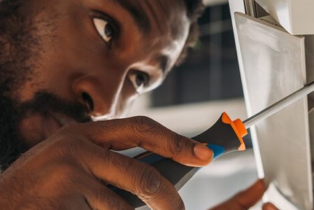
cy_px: 147
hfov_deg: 24.4
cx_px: 187
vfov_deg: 16.4
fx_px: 724
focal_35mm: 83
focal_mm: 38
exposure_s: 1/200
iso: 500
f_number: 3.5
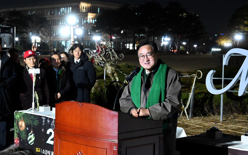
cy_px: 74
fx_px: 520
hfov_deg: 26.8
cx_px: 123
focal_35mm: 77
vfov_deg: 16.9
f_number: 6.3
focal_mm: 50
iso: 10000
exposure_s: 1/60
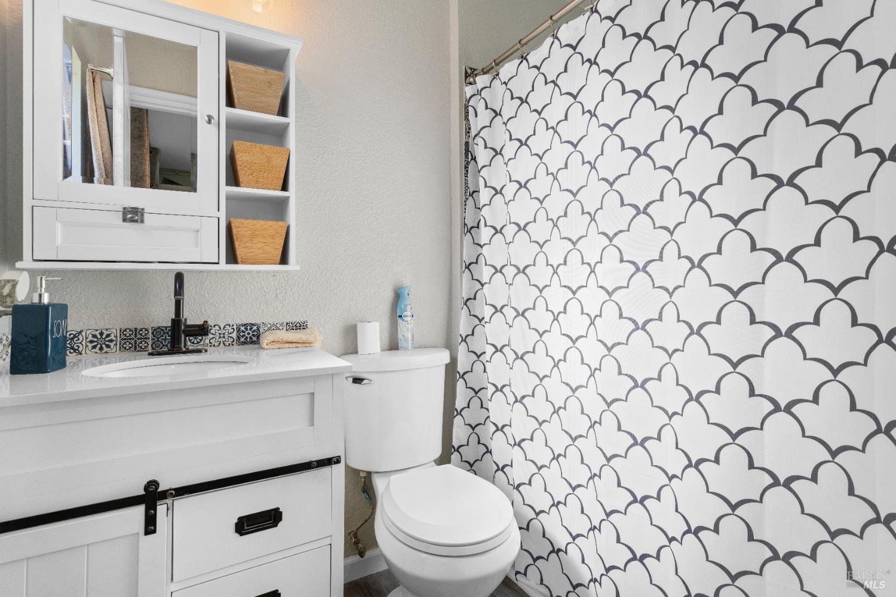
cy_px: 298
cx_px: 448
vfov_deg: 70.4
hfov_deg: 93.3
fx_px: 423
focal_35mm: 17
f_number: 9
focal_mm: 17
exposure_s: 1/30
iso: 400
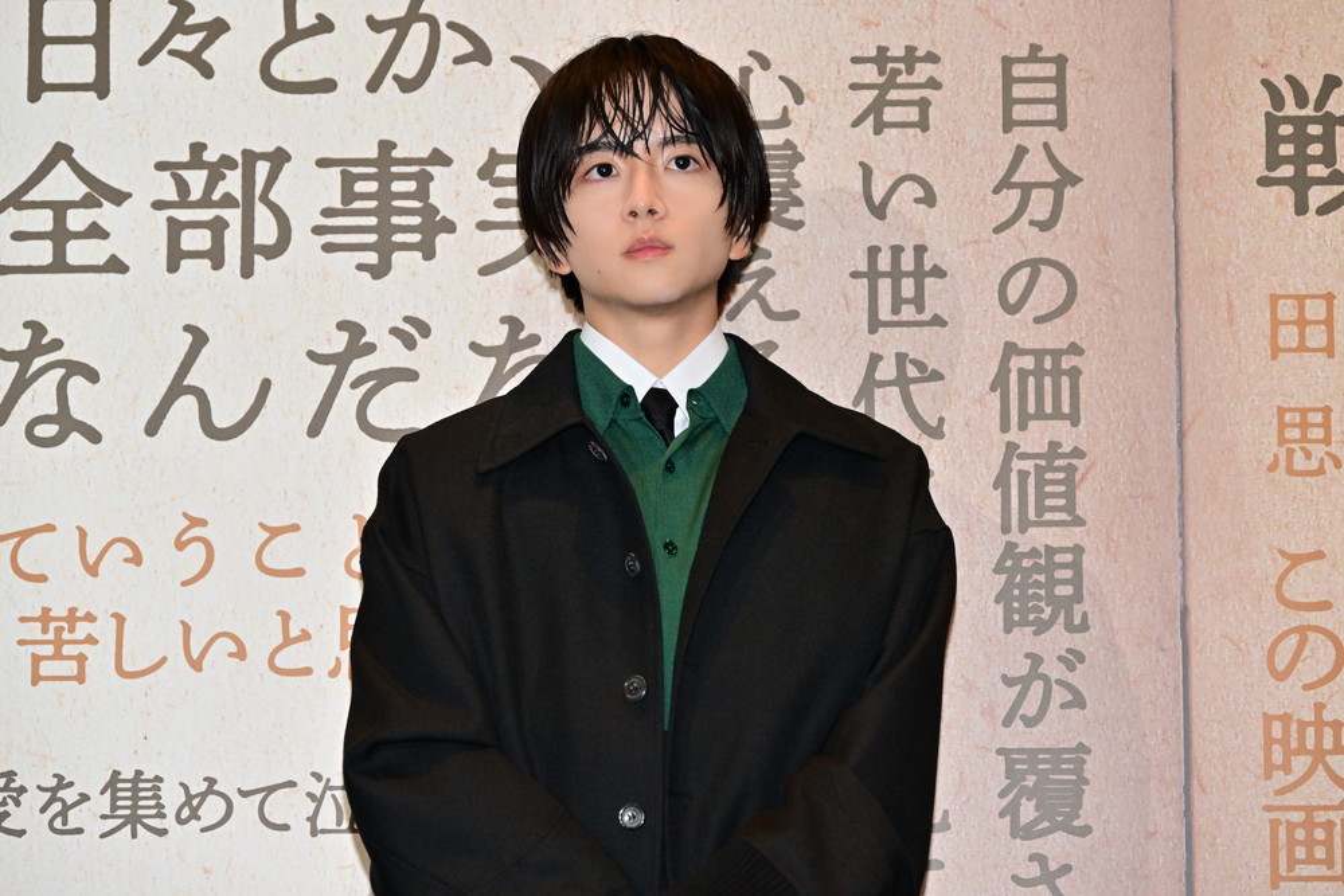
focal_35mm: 135
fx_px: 5040
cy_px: 448
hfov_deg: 15.2
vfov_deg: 10.2
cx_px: 672
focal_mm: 135
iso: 3200
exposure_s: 1/200
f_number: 6.3
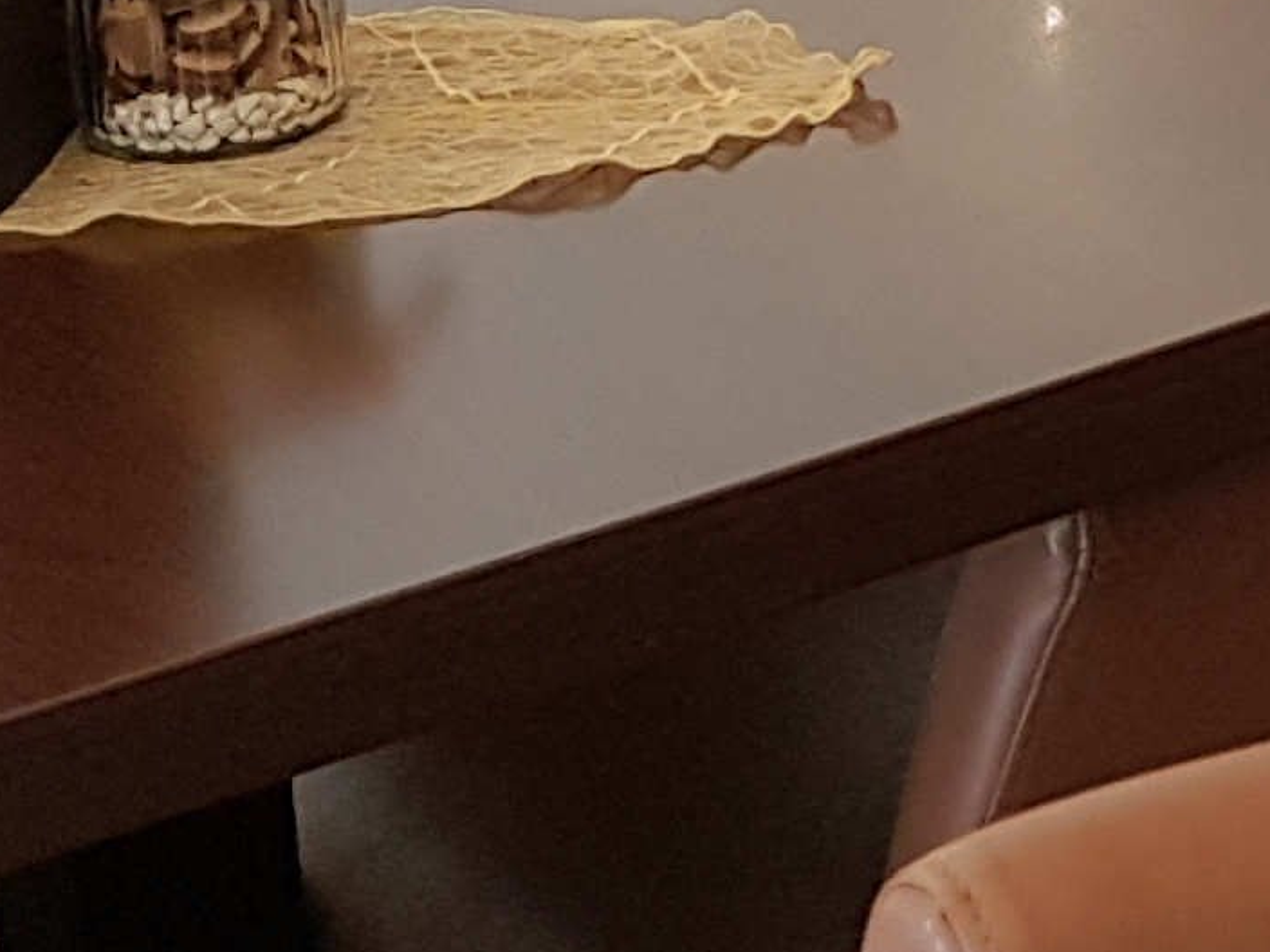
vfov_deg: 9.5
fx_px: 5467
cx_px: 2645
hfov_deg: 11.7
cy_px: -723
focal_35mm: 149
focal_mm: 4.2
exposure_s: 1/50
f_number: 1.7
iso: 125
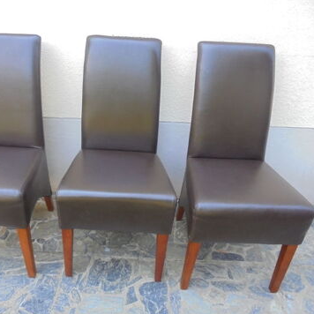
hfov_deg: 52.0
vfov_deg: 52.5
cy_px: 156
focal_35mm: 31
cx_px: 118
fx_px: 318
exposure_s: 1/200
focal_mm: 4.6
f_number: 3.5
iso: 400
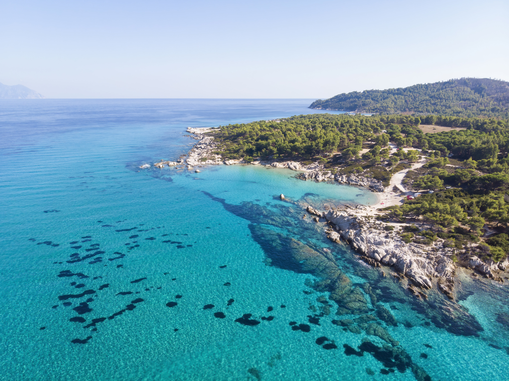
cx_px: 254
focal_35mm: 24
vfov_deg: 56.8
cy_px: 190
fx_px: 353
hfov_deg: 71.6
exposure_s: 1/100
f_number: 2.8
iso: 104
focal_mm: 4.5
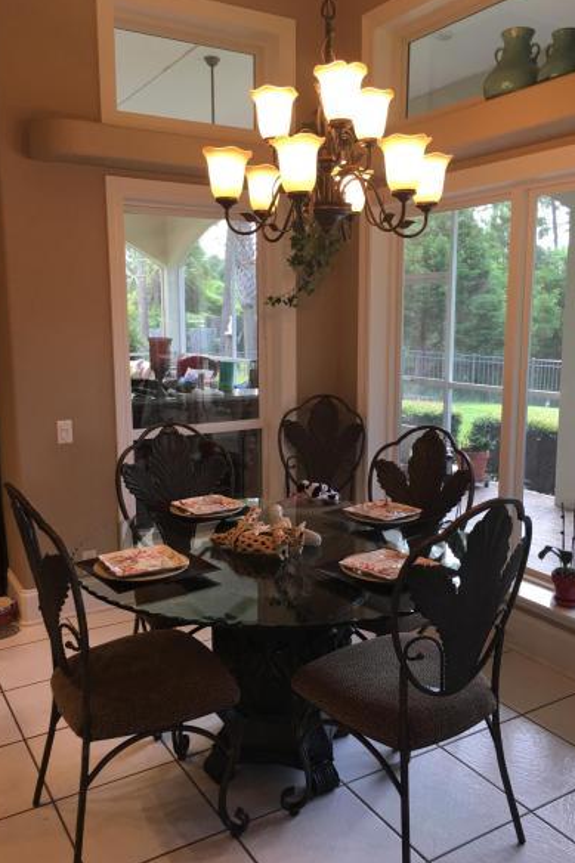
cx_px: 293
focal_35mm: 31
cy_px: 434
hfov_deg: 42.3
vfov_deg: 60.3
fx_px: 743
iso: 32
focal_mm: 4.15
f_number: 2.2
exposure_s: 1/30
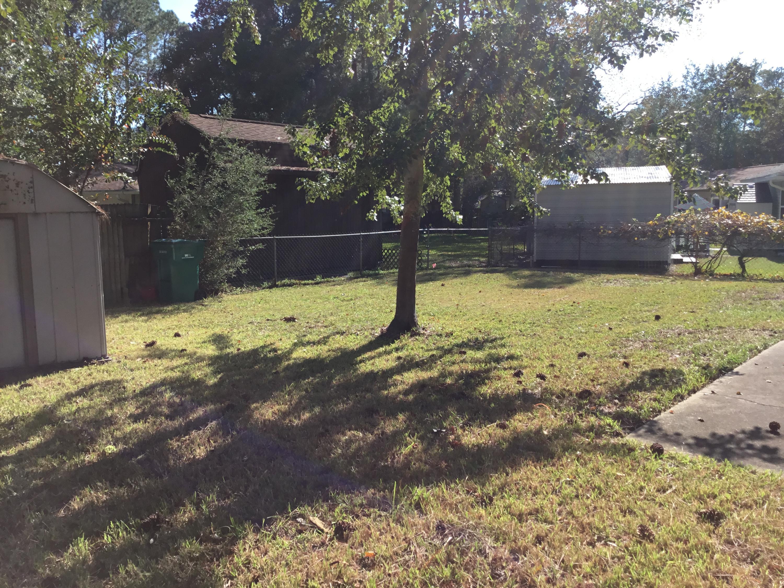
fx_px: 702
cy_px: 294
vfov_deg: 45.4
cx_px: 392
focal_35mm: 31
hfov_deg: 58.4
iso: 25
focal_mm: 3.3
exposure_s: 1/684
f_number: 2.4
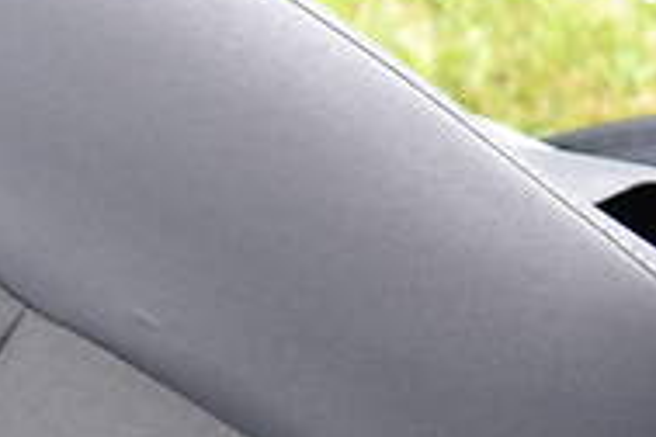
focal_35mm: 114
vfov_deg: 11.9
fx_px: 2077
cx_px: -673
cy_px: 456
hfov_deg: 14.7
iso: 400
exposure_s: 1/60
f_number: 4
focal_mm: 18
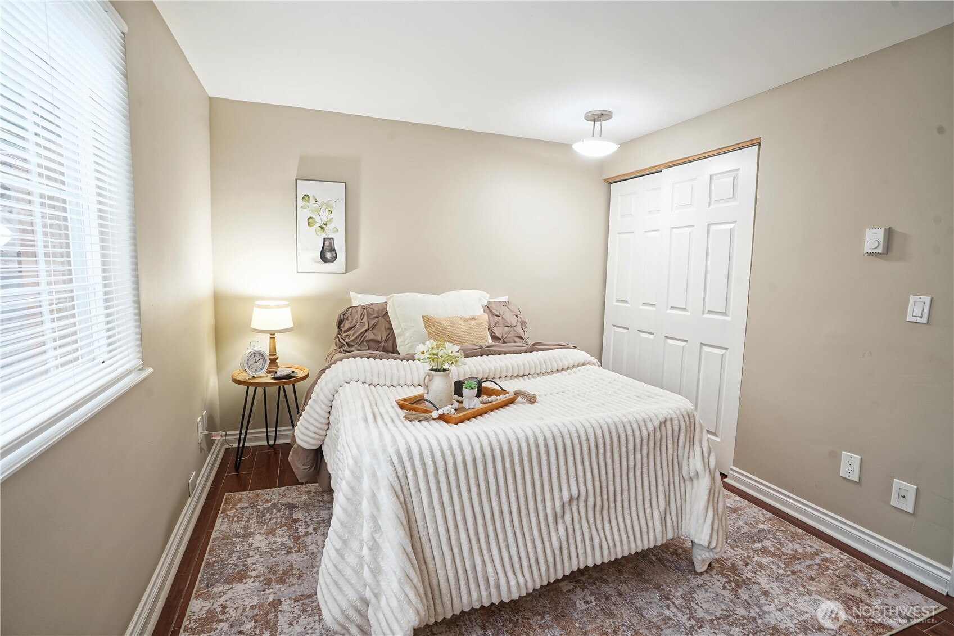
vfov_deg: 73.7
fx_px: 424
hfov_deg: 96.7
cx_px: 477
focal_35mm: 16
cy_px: 318
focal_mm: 16
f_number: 8
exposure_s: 1.6
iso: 100
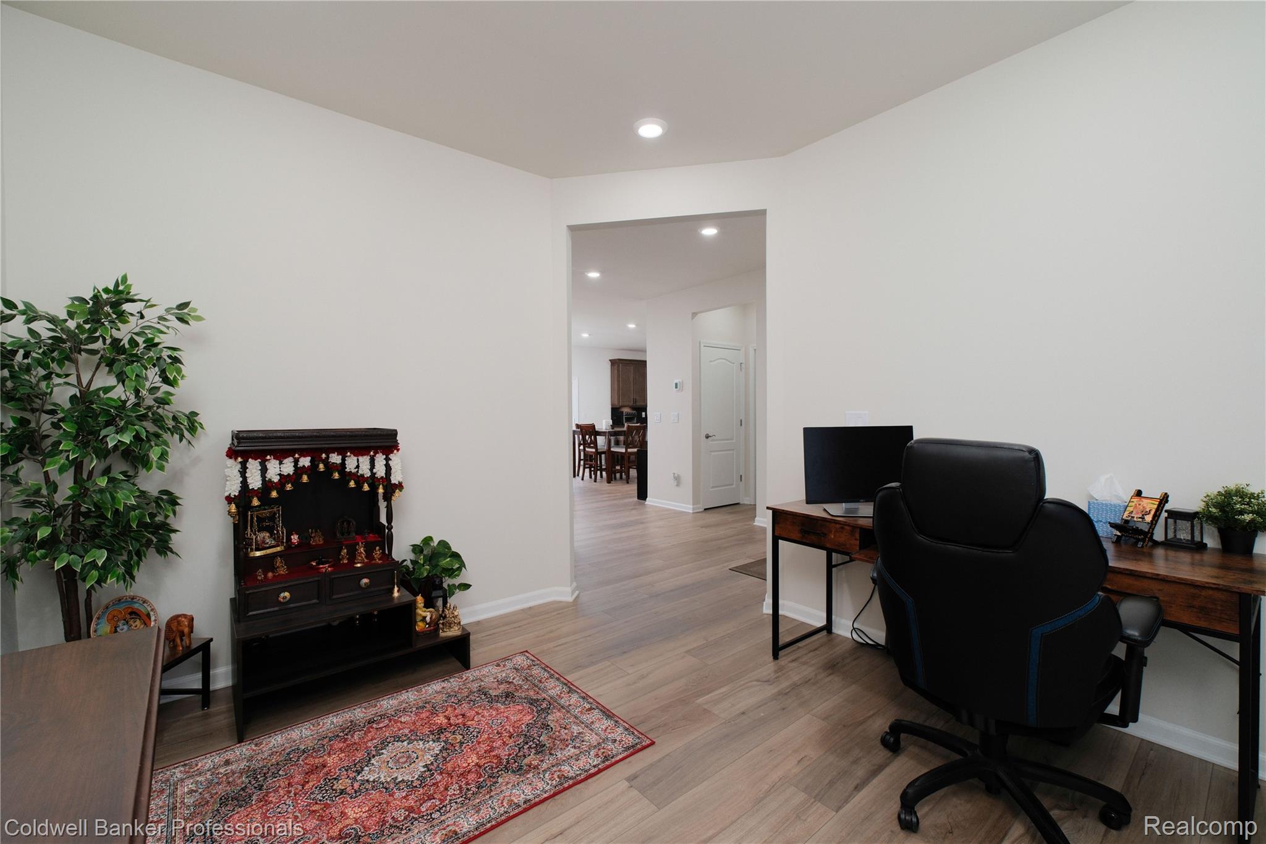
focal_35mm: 15
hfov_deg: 100.4
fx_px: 527
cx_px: 633
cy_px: 422
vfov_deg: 77.3
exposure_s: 1/125
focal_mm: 10
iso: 800
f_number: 6.4
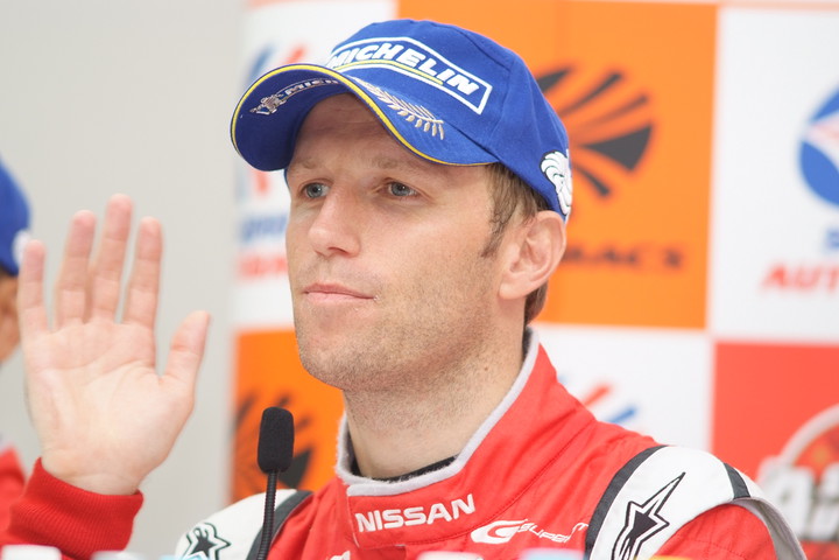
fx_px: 6292
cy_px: 280
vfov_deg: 5.1
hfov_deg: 7.6
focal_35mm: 270
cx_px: 420
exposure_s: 1/125
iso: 400
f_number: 2.8
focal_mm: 180
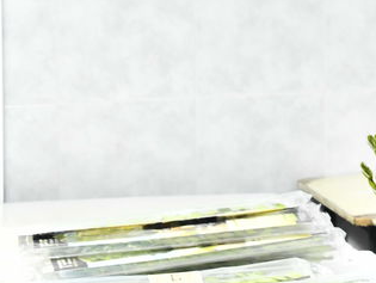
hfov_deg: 9.6
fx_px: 2088
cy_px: -76
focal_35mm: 192
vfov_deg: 7.7
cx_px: 754
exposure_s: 1/100
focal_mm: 45
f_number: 5
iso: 2000
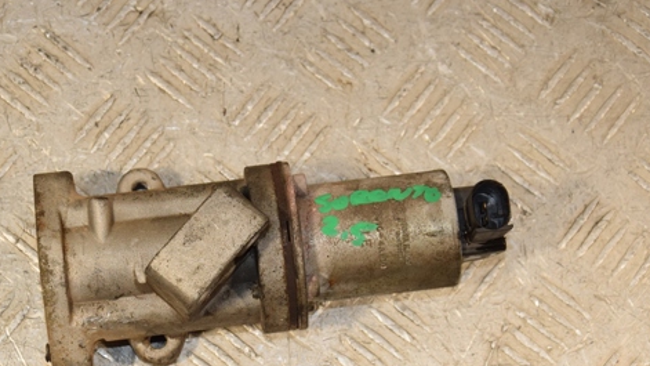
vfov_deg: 10.9
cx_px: 248
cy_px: 206
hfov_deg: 19.3
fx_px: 1913
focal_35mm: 111
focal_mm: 52
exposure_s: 1/200
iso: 800
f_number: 7.1
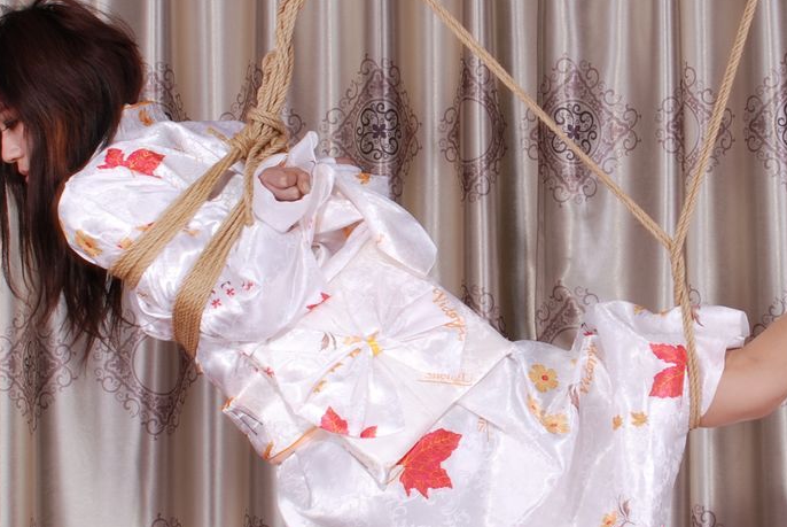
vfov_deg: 15.1
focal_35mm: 91
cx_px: 469
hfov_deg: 22.3
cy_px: 239
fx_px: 1991
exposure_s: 1/8
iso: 100
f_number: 8
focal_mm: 26
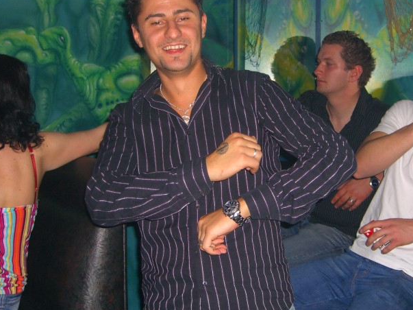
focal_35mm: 61
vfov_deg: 24.0
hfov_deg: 31.6
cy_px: 144
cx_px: 254
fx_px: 728
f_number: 3.1
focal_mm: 9.5
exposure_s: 1/60
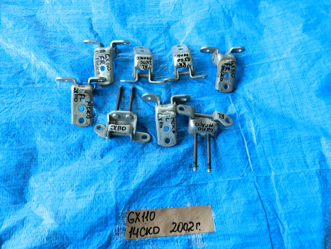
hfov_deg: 69.4
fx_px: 239
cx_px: 166
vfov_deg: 54.9
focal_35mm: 25
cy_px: 124
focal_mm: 4.5
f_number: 3.1
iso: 80
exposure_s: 1/60
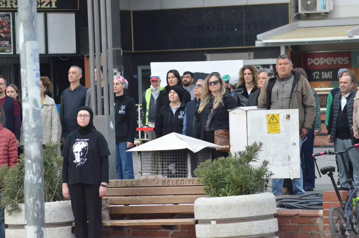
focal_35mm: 195
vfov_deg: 7.0
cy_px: 119
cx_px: 180
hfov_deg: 10.6
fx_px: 1940
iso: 5000
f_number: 7.1
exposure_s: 1/1600
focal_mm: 130
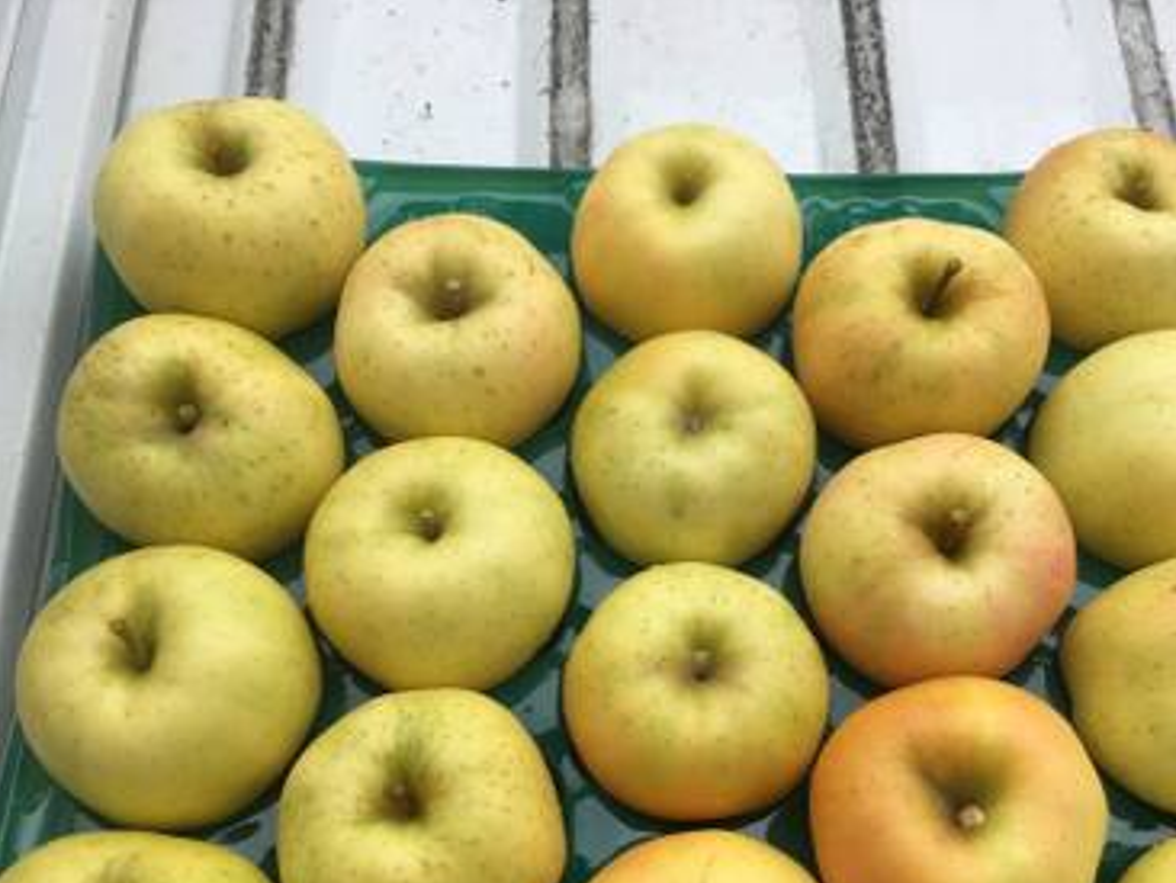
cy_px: 572
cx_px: 665
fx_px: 1292
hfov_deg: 48.8
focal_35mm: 38
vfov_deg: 37.4
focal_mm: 4.15
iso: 25
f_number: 2.2
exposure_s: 1/610
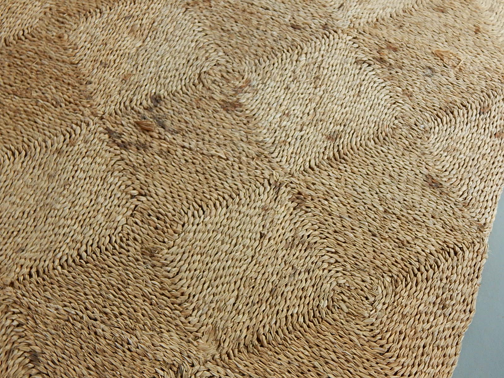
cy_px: 189
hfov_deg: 35.5
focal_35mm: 54
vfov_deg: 27.0
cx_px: 252
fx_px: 786
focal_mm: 9.7
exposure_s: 1/8
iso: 500
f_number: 3.8
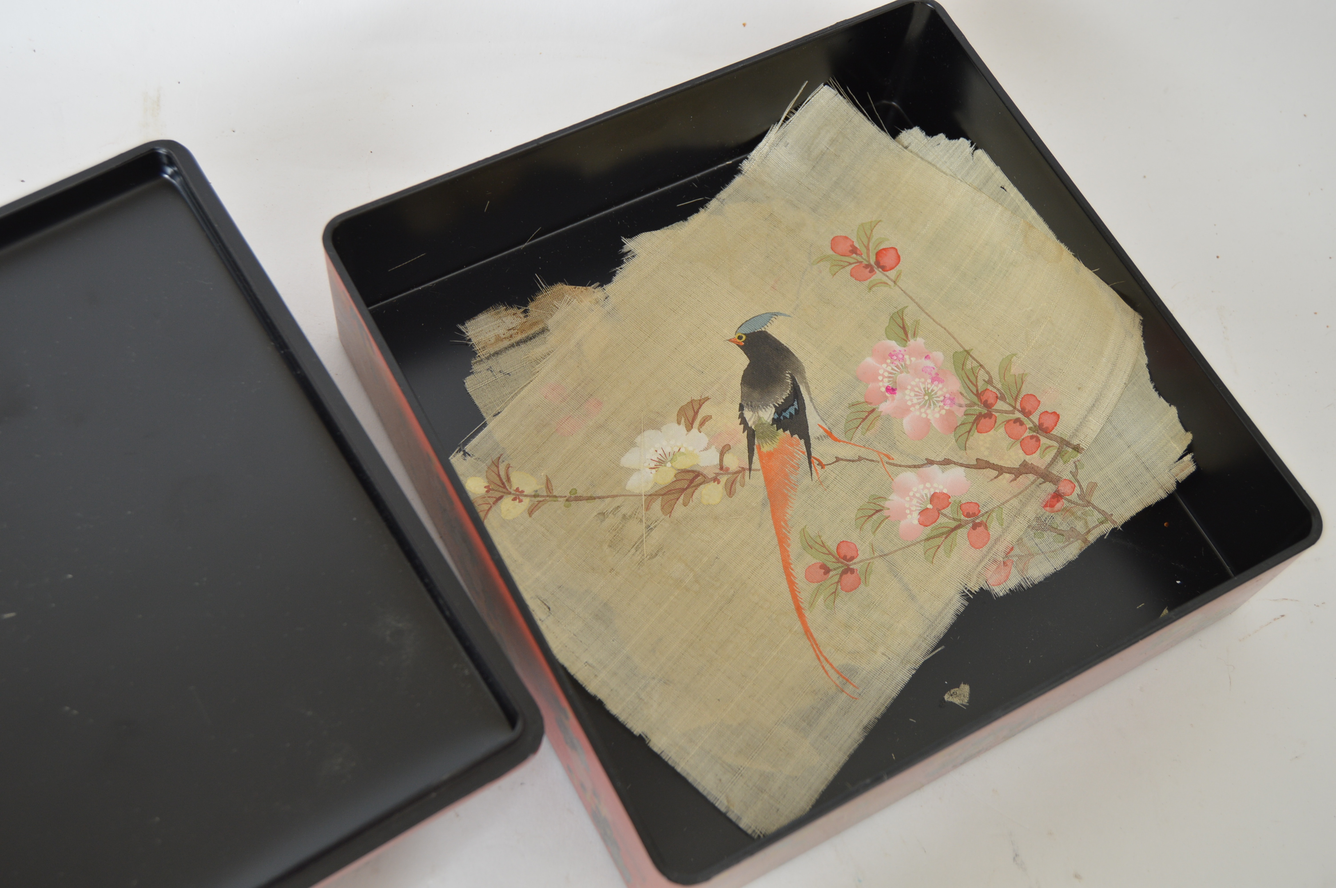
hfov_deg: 46.4
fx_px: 1557
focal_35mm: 42
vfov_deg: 31.8
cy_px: 444
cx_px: 668
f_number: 5
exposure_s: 1/125
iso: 200
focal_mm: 28
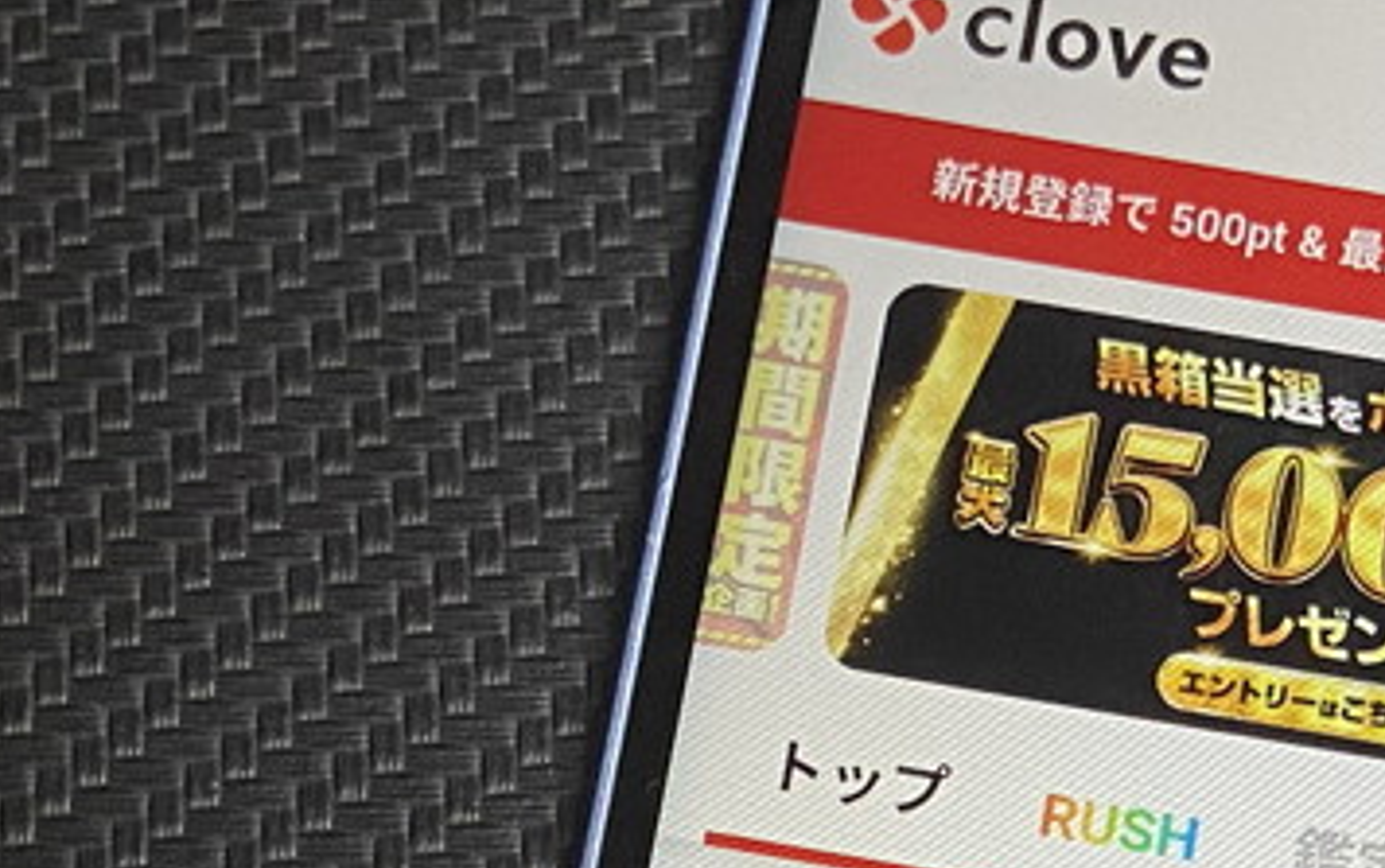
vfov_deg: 12.4
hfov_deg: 20.4
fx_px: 3739
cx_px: 1334
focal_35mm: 99
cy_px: 1417
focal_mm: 4.25
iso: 100
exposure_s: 1/50
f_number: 1.8
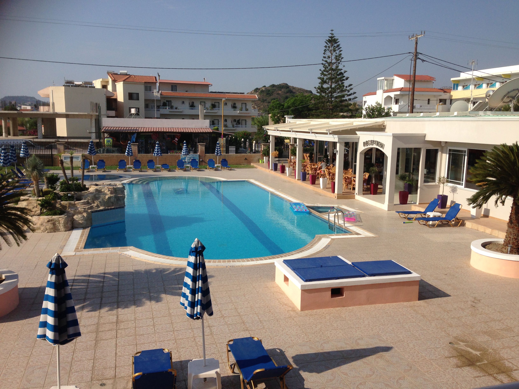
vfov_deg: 42.9
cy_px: 194
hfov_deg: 55.4
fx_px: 495
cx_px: 260
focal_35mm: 33
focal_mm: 4.12
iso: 50
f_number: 2.4
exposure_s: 1/2358
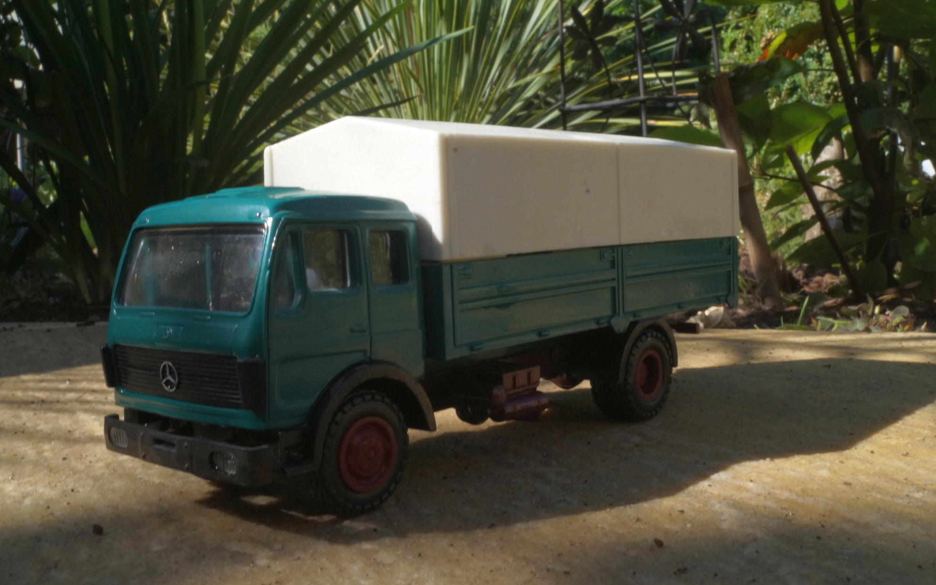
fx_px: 1020
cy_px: 306
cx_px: 468
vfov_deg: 32.0
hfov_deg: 49.3
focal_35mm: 40
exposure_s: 1/60
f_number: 25
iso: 500
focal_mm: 26
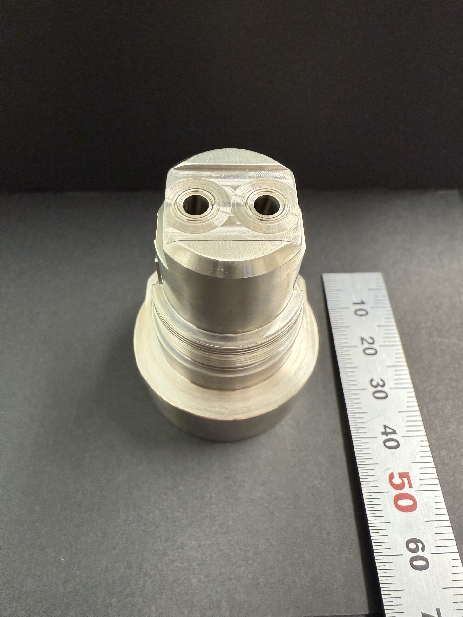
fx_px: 428
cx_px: 232
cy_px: 308
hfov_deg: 56.8
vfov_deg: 71.6
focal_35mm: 24
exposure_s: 1/50
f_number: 2.2
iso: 320
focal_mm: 2.22
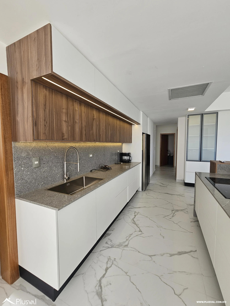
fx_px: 115
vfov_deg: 106.2
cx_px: 115
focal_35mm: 13
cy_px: 153
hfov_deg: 89.9
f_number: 2.2
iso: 80
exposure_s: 1/210
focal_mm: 2.2
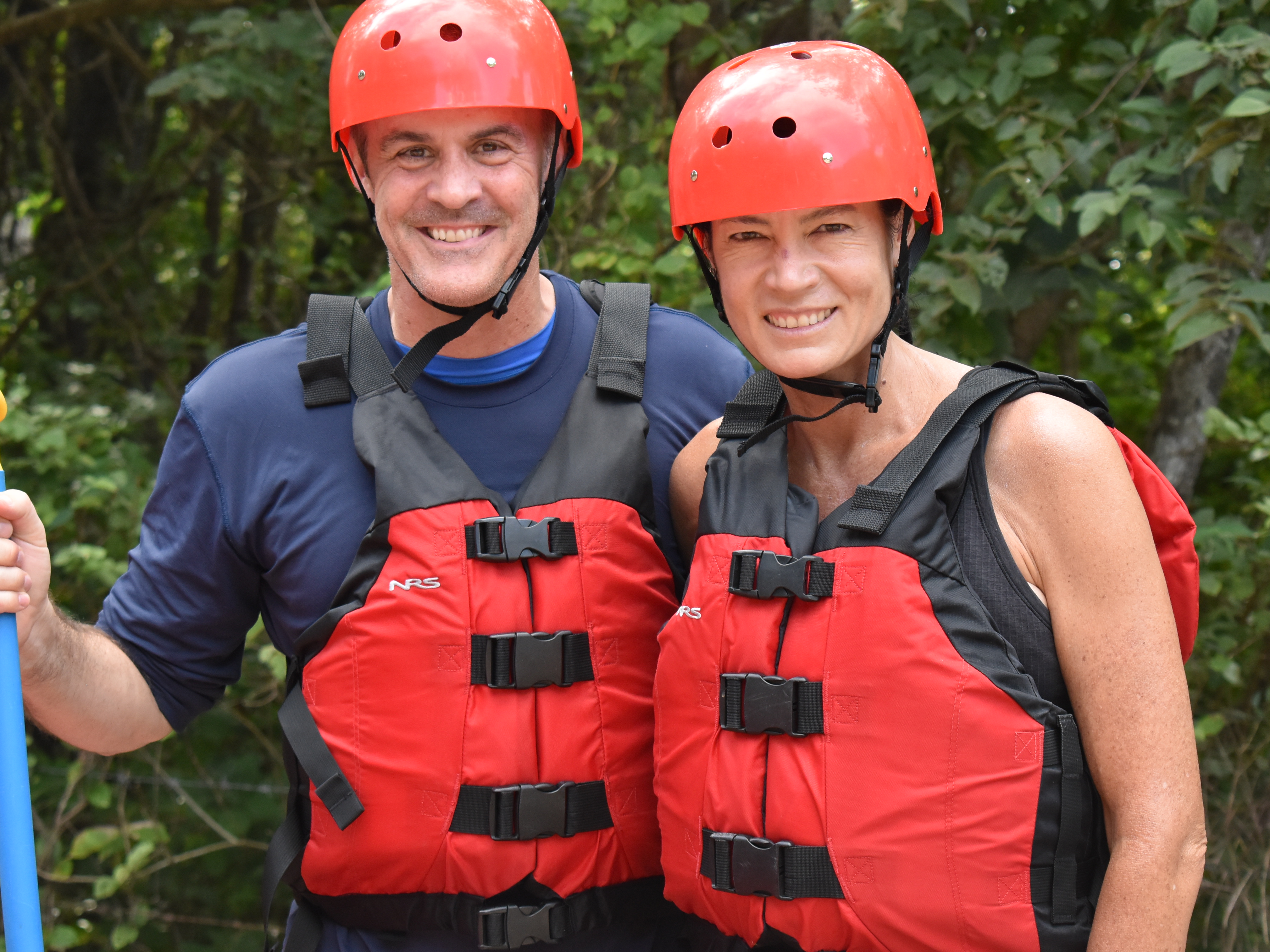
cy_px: 427
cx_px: 612
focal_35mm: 100
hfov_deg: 19.7
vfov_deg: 14.8
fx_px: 3654
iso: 1100
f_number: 5.6
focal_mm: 55
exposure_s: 1/500
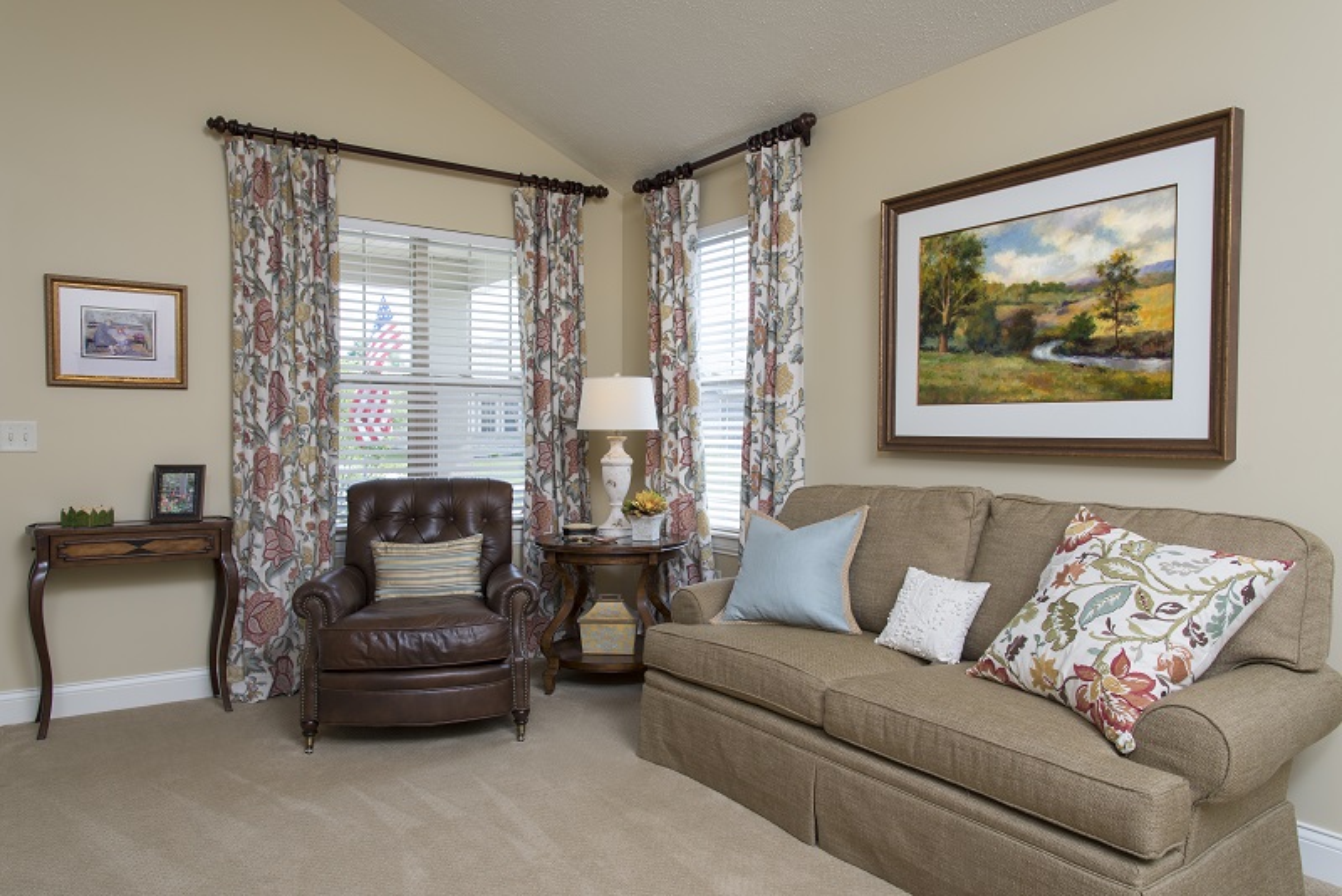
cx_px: 671
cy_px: 448
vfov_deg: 53.2
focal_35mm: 24
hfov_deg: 73.7
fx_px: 895
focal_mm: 24
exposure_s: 1/13
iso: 100
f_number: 10
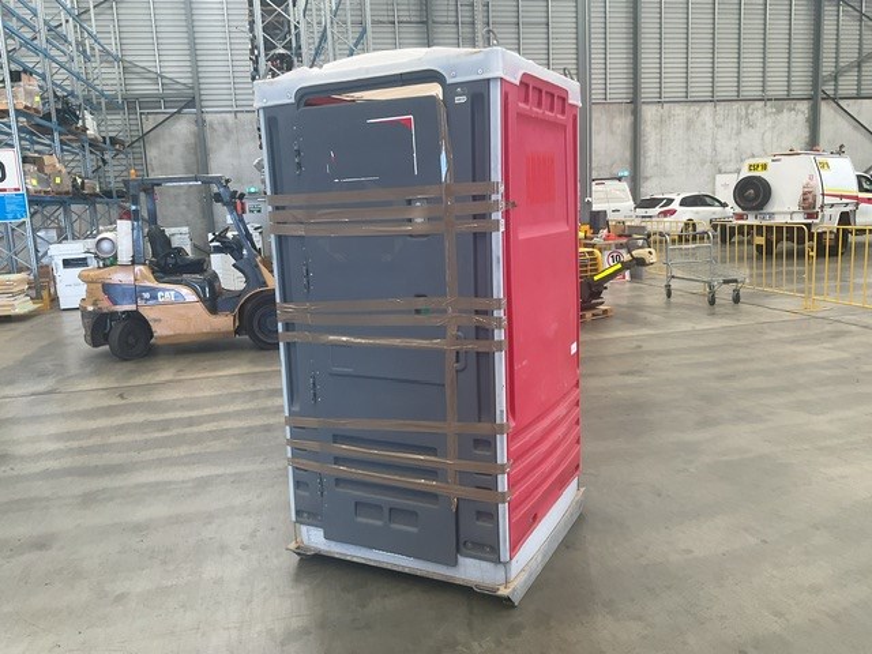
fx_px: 731
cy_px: 327
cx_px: 436
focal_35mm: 29
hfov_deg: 61.7
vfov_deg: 48.2
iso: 64
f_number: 1.8
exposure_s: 1/100
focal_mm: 3
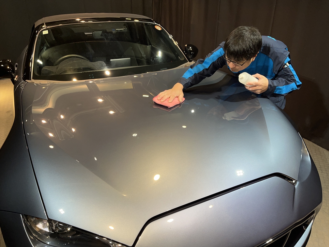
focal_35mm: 26
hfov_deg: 67.3
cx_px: 164
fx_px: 247
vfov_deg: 53.1
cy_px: 124
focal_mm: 5.1
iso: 50
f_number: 1.6
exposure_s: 1/120
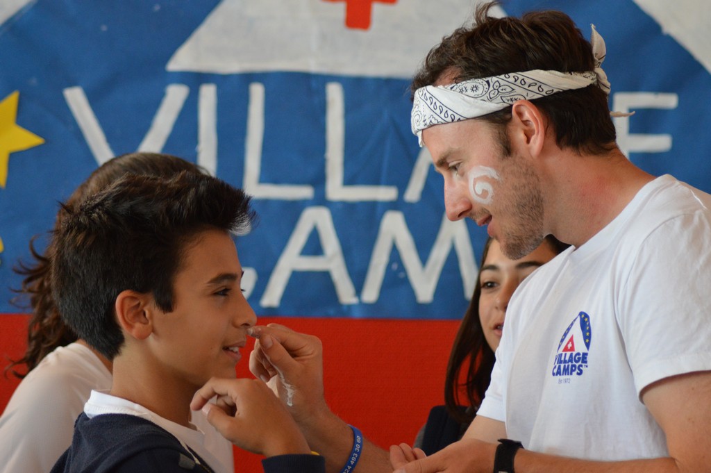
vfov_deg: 7.9
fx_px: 3434
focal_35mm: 174
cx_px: 356
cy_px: 236
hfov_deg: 11.8
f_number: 4.2
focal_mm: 116
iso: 1600
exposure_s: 1/160
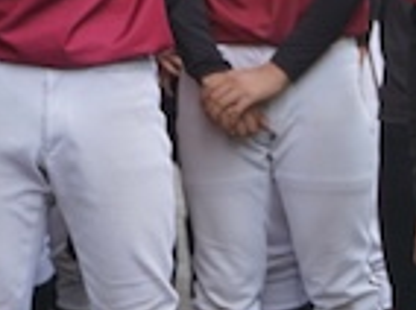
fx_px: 4427
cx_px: 539
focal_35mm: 369
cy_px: -148
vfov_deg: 4.0
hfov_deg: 5.4
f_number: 4
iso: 400
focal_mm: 73
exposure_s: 1/160
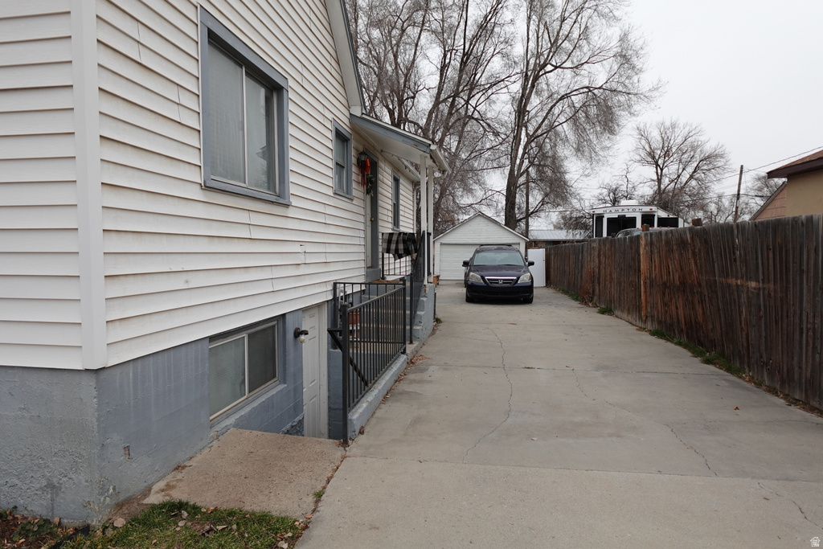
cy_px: 274
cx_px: 412
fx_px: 457
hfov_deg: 84.0
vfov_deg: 61.9
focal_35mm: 20
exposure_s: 1/1600
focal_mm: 7.6
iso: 125
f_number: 2
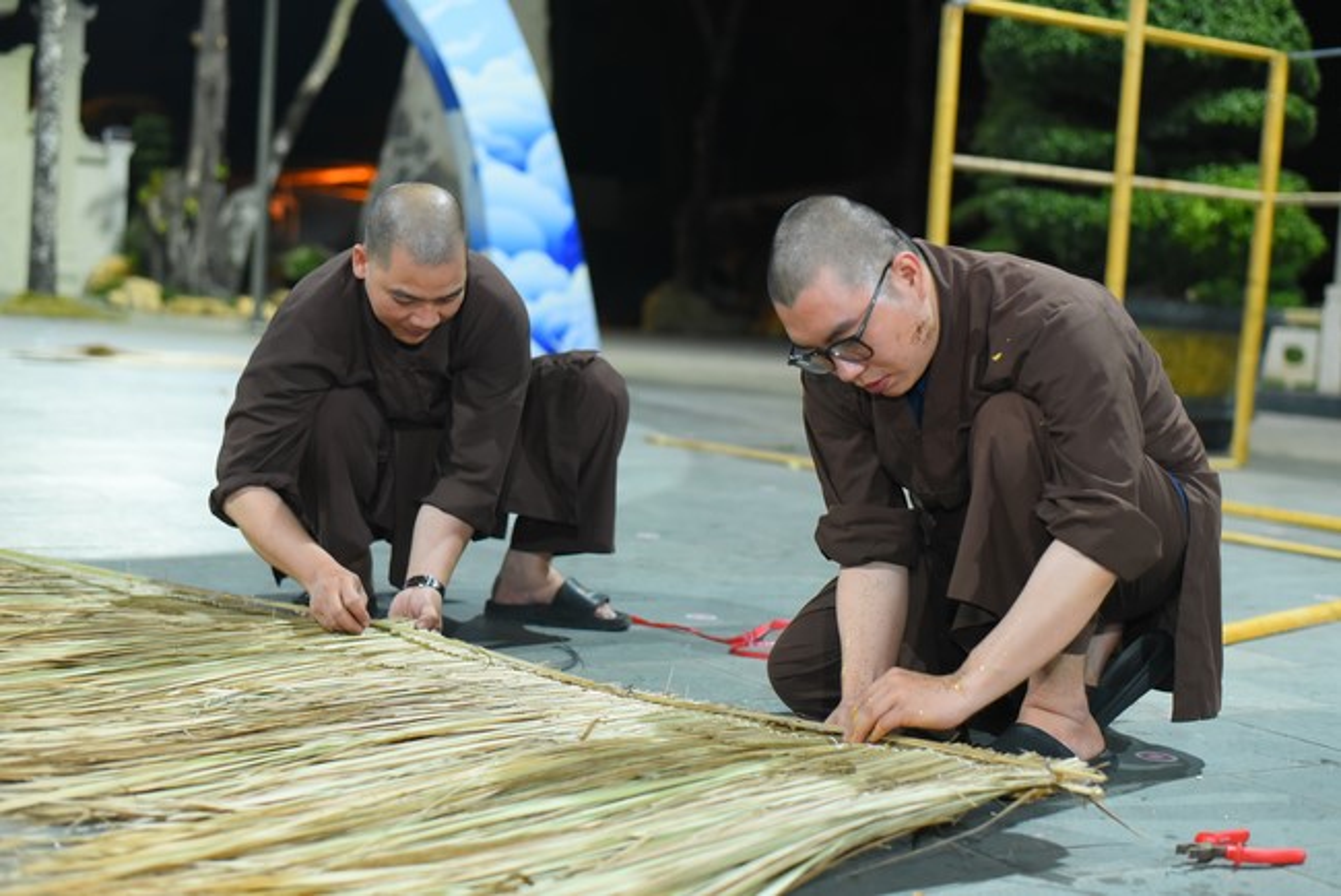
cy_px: 448
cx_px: 670
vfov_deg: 27.0
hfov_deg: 39.6
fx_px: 1863
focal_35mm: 50
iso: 3200
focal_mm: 50
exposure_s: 1/80
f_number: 2.5
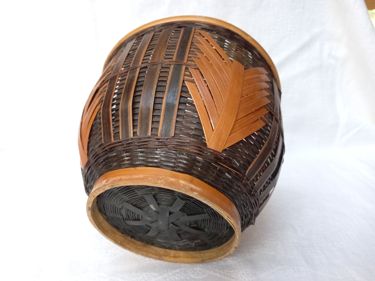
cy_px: 140
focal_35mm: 25
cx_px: 188
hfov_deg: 69.4
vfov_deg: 54.9
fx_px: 271
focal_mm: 4.6
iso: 800
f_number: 2
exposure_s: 1/196
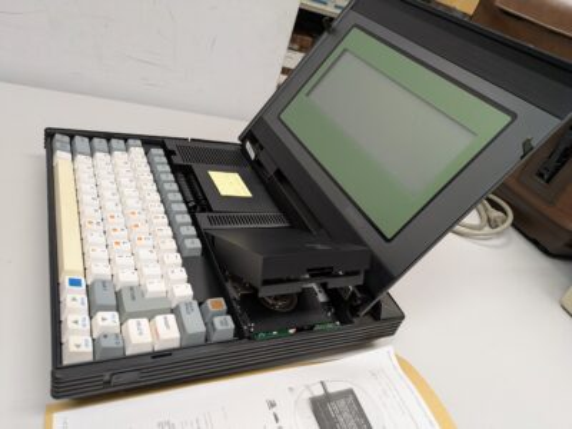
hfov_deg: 69.4
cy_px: 214
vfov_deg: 54.9
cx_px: 286
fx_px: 413
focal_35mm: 25
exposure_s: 1/40
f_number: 1.89
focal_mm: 5.43
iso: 100
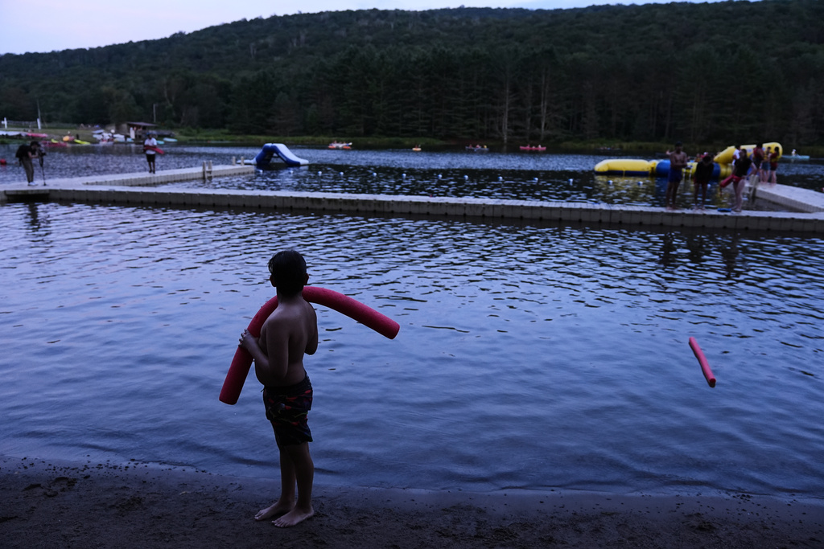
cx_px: 412
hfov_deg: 65.5
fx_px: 641
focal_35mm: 28
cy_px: 274
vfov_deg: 46.4
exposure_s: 1/200
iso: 1600
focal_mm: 28
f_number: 2.8
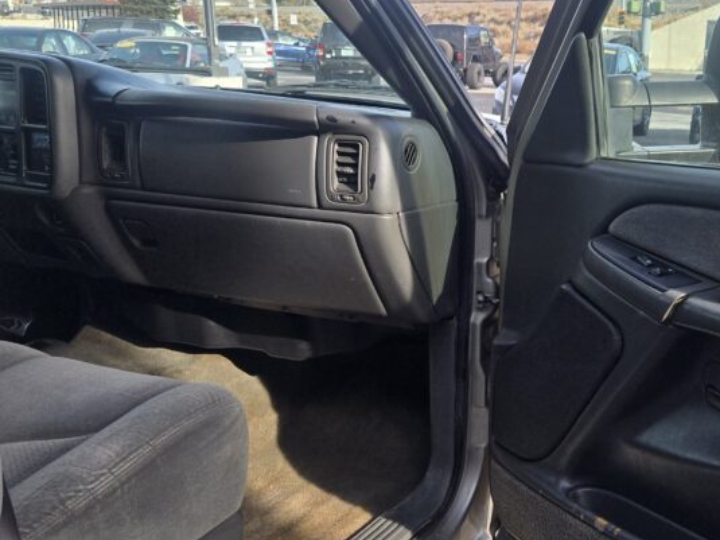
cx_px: 517
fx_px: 915
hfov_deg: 42.0
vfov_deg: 32.8
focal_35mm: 44
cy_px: 327
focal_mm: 5.4
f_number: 1.8
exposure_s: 1/2077
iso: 80
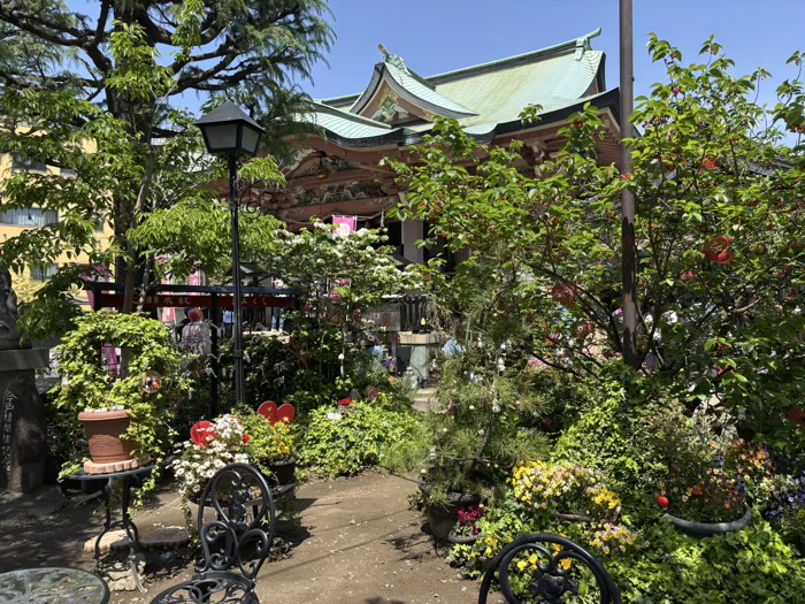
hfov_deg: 67.3
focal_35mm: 26
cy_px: 302
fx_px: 605
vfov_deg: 53.1
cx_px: 402
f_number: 1.6
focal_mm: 5.96
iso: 50
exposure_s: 1/1418
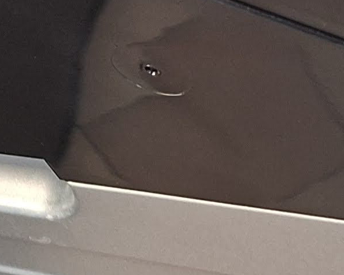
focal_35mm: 151
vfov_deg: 9.4
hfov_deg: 12.6
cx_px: 22
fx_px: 1537
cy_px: -322
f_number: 1.8
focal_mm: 5.54
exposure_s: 1/33
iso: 320
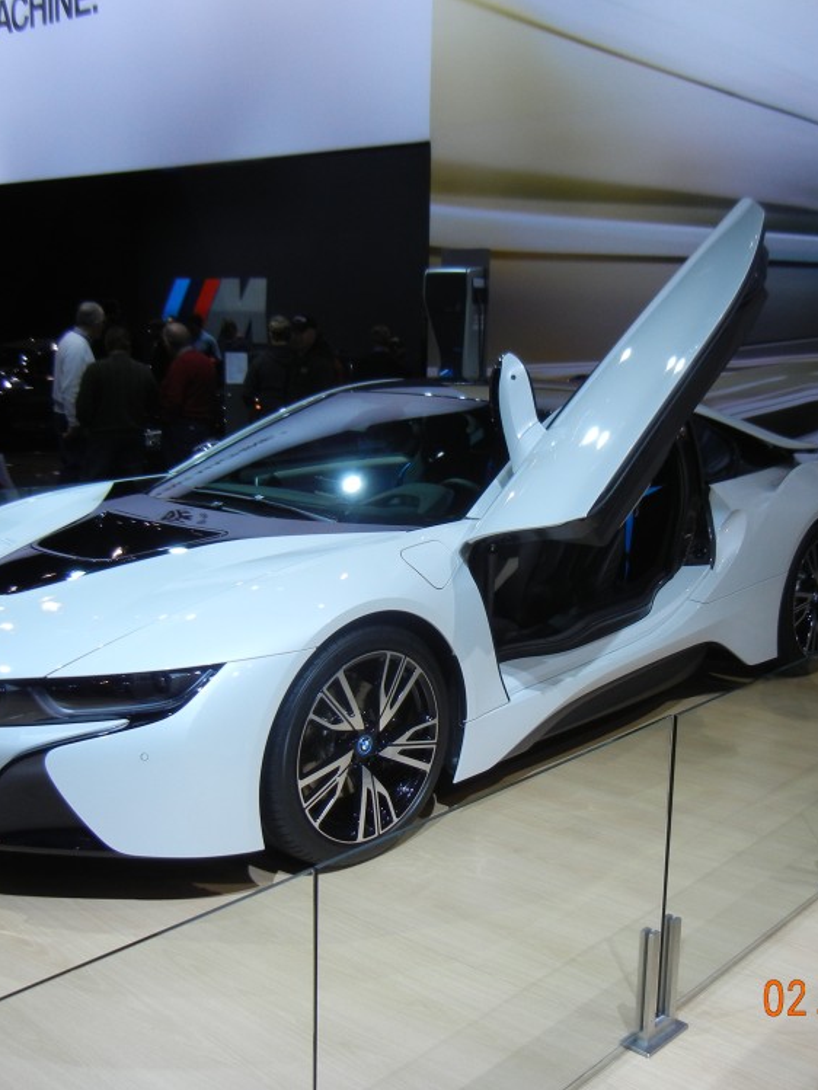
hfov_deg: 35.1
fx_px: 1291
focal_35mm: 41
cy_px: 556
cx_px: 476
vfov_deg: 45.8
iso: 160
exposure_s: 1/89
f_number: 3.5
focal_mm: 5.4
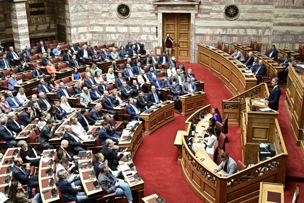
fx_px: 371
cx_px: 152
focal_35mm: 44
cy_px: 102
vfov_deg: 30.5
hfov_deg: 44.5
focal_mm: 44
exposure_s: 1/250
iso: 800
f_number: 4.5
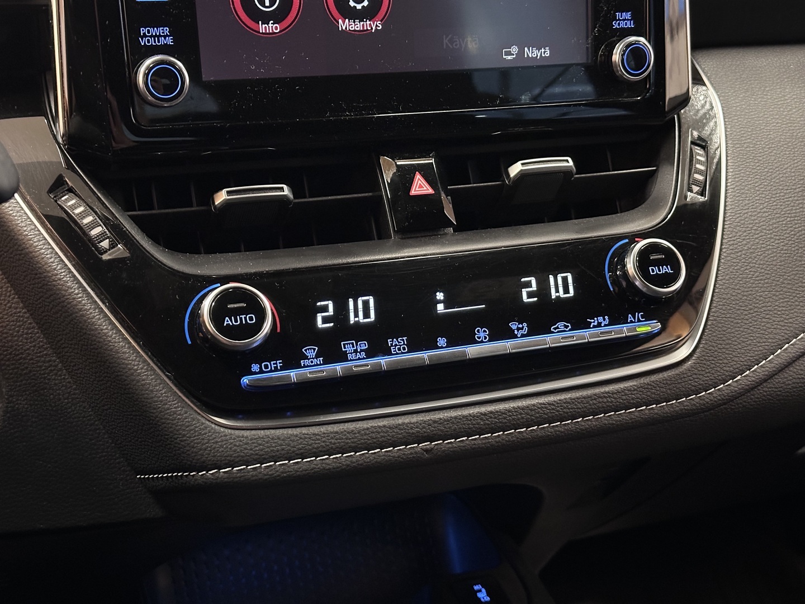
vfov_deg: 30.3
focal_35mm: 48
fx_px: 1116
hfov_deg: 39.7
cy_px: 302
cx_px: 402
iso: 640
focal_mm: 6.86
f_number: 1.78
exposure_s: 1/20
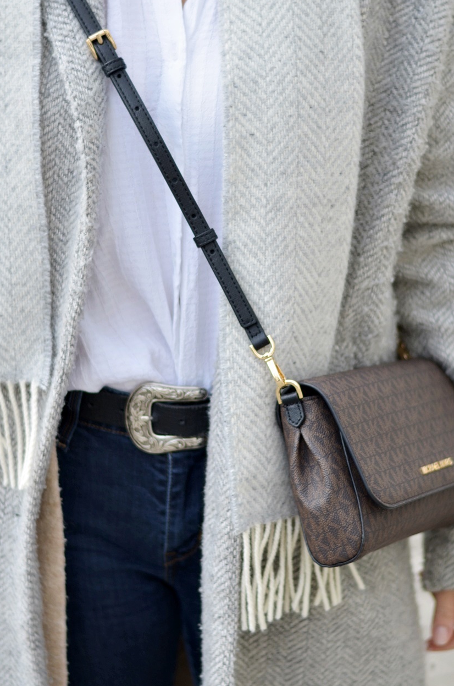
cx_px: 245
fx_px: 2071
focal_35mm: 109
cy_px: 299
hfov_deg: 12.5
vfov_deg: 18.8
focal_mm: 50
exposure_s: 1/250
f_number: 1.8
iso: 100
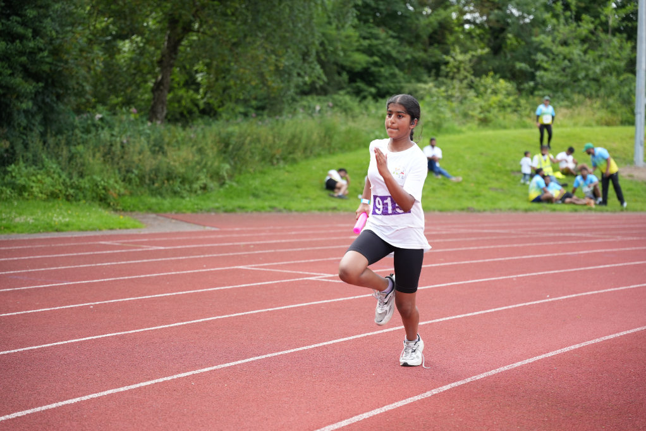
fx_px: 1256
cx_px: 323
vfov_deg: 19.5
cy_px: 216
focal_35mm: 70
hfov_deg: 28.8
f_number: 2.8
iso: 250
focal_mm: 70
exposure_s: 1/800
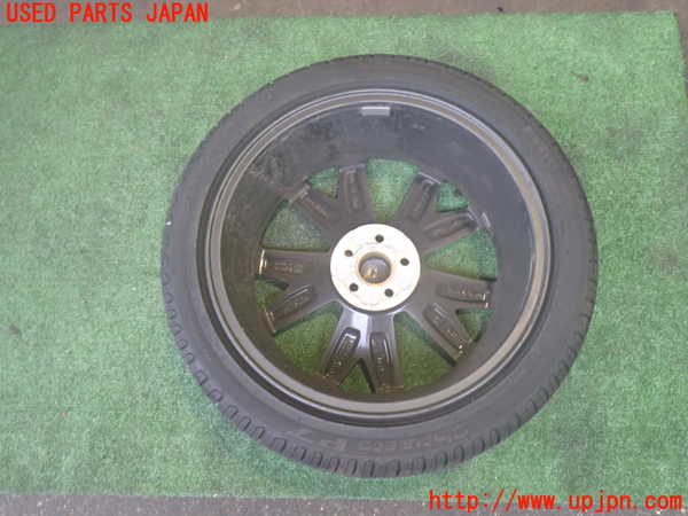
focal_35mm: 30
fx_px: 596
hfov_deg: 60.0
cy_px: 258
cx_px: 344
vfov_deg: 46.8
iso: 400
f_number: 2.3
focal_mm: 5.4
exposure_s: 1/30
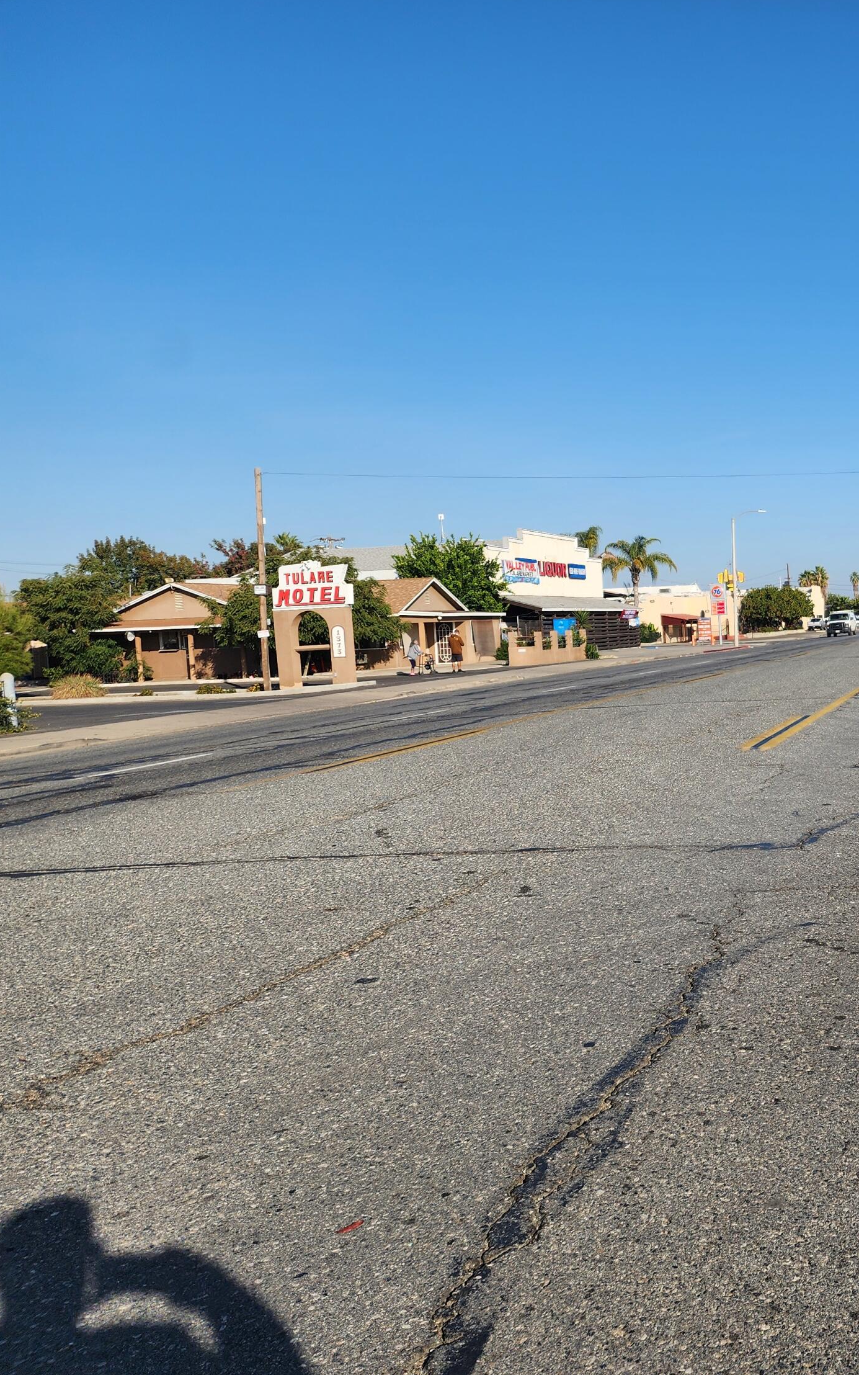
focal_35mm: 33
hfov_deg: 33.7
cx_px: 927
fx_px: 1236
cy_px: 680
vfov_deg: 58.1
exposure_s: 1/1105
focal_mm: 6.4
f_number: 1.8
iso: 12
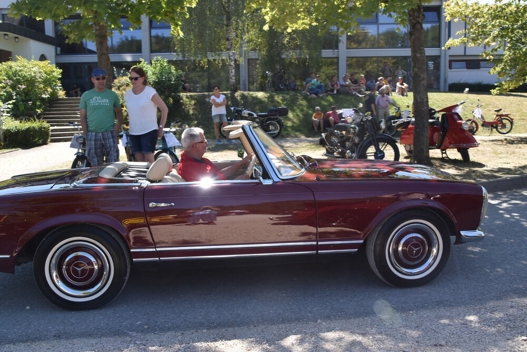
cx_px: 264
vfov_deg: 36.9
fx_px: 527
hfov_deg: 53.1
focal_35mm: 36
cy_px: 176
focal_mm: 24
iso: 360
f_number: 8
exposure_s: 1/250
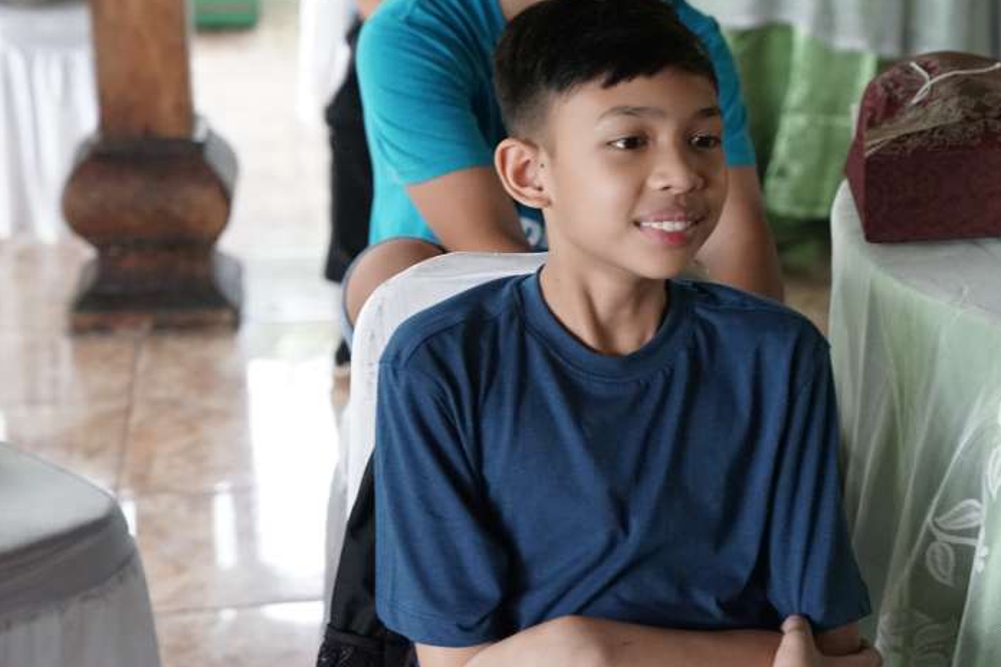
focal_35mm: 77
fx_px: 2141
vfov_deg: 17.7
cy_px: 305
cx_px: 571
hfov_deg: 26.3
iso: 5000
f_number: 4
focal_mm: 67
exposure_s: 1/125
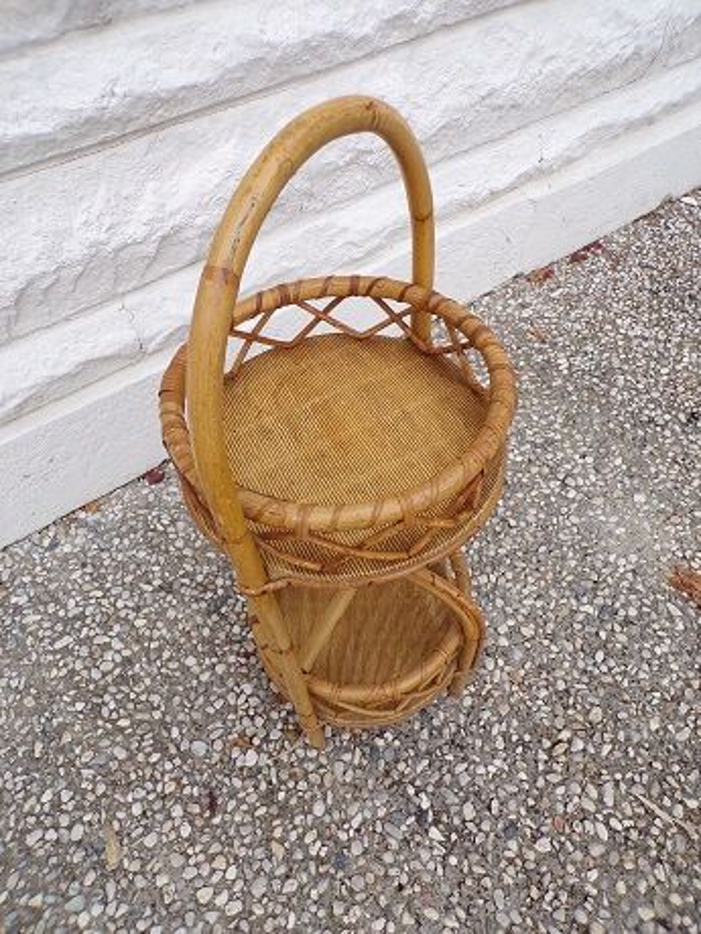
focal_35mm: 24
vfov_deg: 71.6
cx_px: 350
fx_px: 648
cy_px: 467
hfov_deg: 56.8
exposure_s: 1/100
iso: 80
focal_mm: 4.3
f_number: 4.3
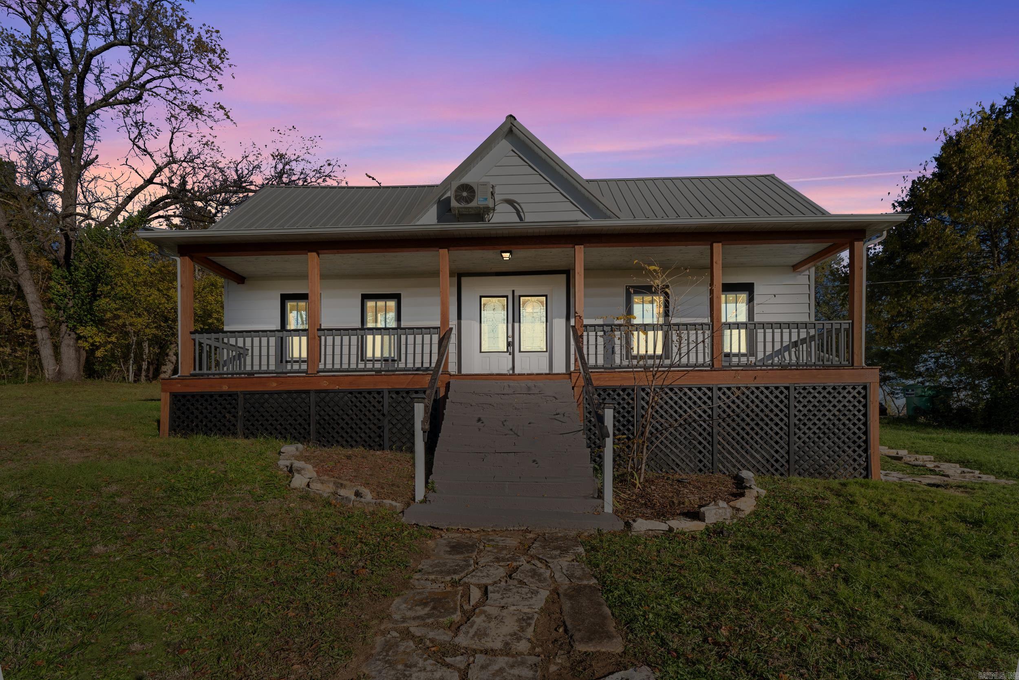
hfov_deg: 100.4
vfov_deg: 77.3
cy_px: 340
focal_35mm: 15
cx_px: 510
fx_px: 425
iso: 200
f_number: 9
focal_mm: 10
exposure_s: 1/100
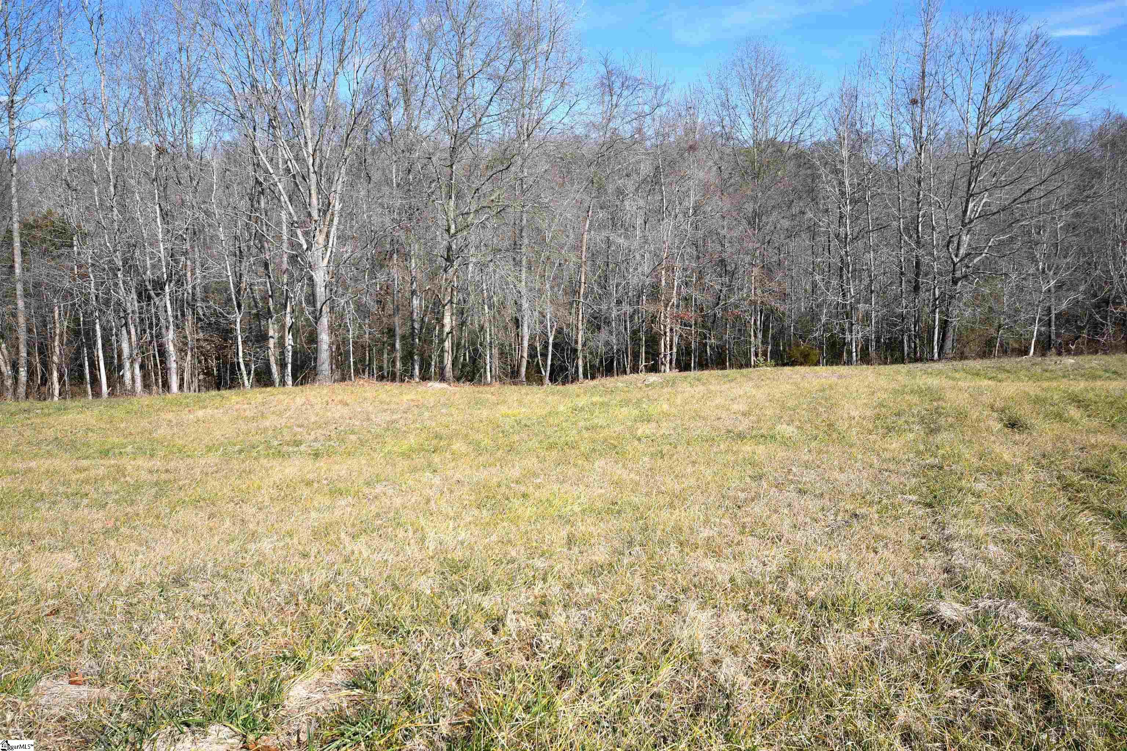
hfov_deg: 61.9
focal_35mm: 30
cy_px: 376
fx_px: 939
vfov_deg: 43.6
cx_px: 564
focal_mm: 20
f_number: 7.1
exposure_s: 1/1600
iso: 400
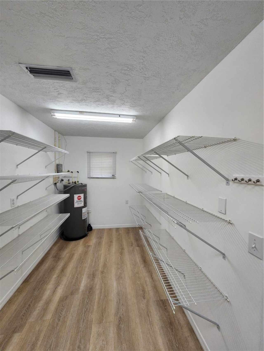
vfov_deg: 106.2
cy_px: 176
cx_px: 132
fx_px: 132
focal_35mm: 13
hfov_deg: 89.9
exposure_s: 1/60
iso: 100
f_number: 2.2
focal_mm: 2.2
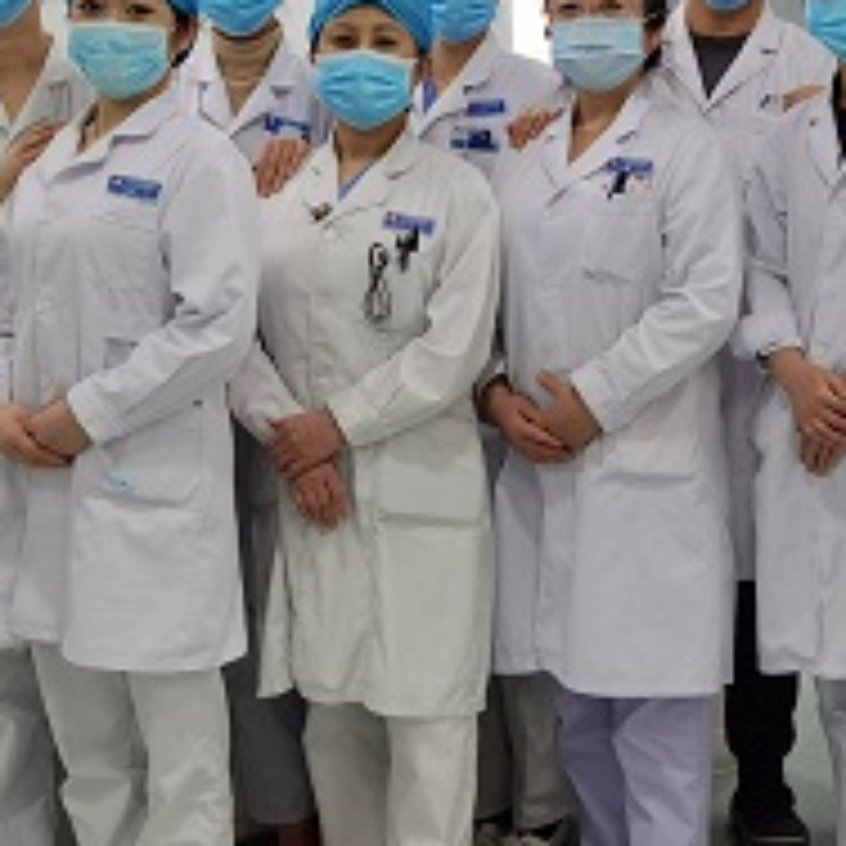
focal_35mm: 76
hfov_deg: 22.4
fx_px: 2101
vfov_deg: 22.7
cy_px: 297
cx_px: 706
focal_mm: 6.71
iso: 80
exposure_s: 1/100
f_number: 1.9
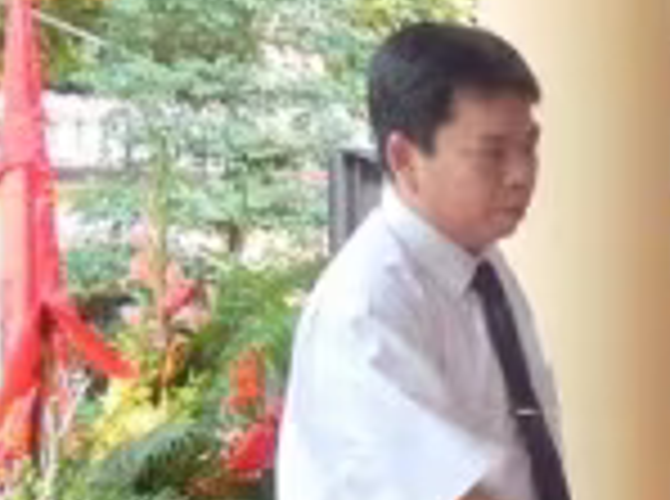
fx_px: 1950
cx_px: 976
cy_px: 536
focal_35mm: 101
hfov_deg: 17.7
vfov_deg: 14.3
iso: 160
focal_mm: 4.5
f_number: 3.1
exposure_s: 1/30
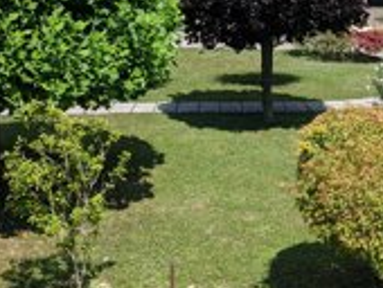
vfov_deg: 21.9
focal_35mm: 63
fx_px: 698
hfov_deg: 30.5
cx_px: 242
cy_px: -38
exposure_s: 1/2611
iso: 50
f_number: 1.8
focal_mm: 4.44
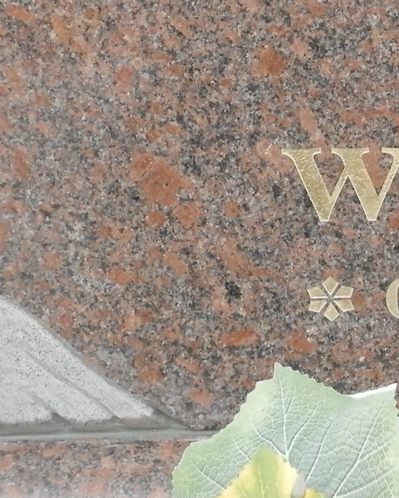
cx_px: 729
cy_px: -56
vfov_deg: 11.1
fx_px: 2524
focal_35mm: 171
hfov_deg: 8.7
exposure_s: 1/80
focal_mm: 8.2
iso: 200
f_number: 3.6
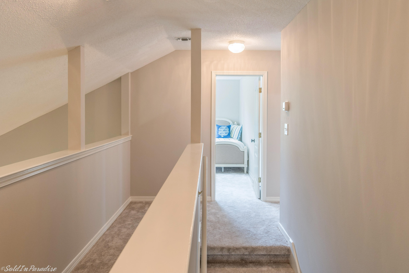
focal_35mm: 27
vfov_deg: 47.9
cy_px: 136
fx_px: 307
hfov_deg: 67.4
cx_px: 204
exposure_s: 1/20
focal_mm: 18
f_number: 4.5
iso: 250
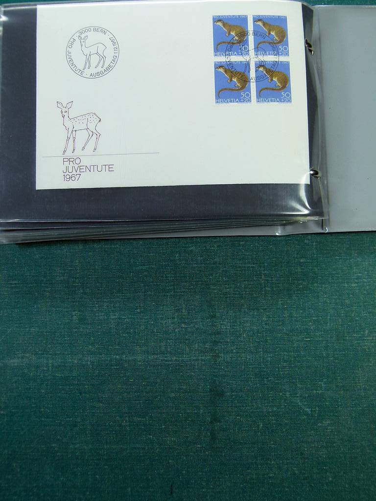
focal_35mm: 38
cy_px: 250
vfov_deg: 49.0
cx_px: 188
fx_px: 550
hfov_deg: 37.7
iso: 100
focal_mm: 6.8
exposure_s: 1/80
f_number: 3.1
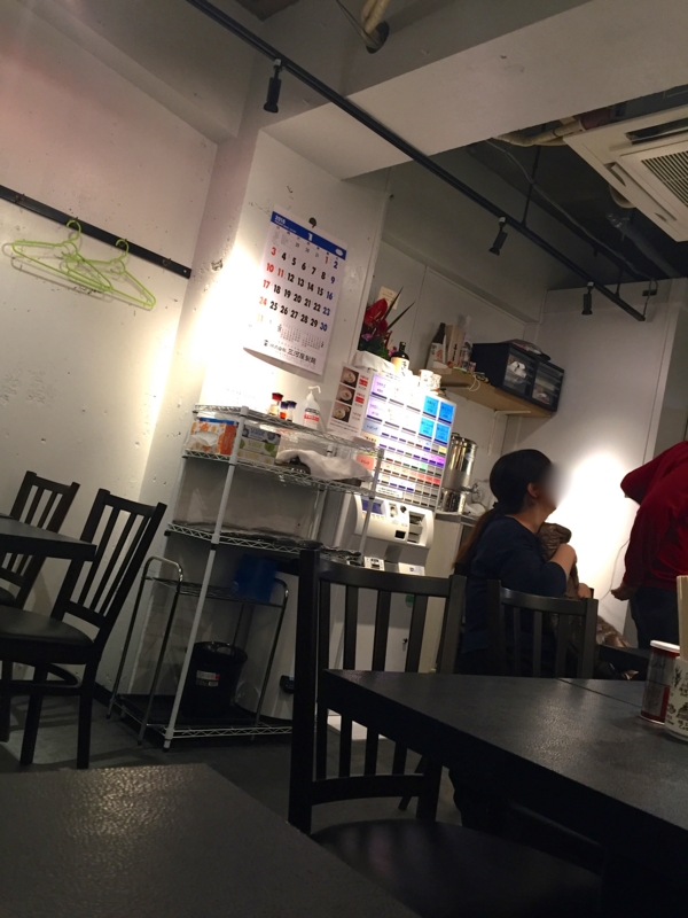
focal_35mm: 29
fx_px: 769
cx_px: 344
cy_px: 459
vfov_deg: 61.7
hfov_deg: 48.2
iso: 100
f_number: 2.2
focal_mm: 4.15
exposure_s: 1/30
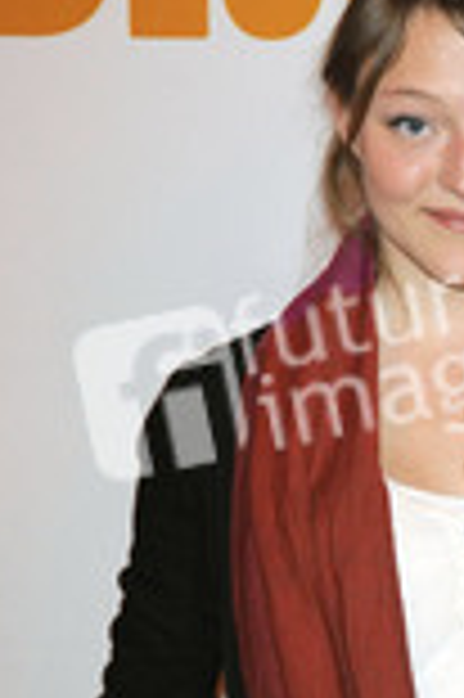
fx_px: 3255
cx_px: 437
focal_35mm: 168
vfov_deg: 12.2
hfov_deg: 8.1
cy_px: 599
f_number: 5.6
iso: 2000
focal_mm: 65
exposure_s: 1/50
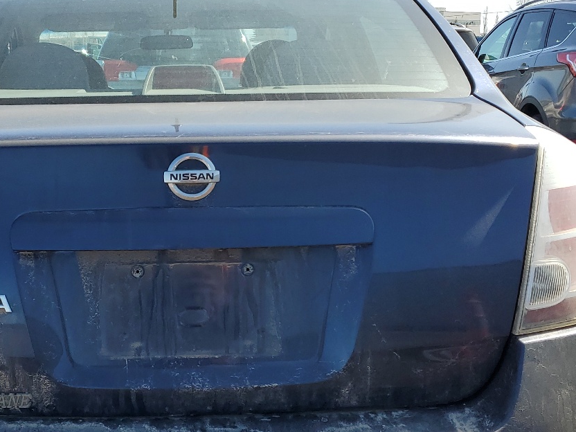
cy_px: 272
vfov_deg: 29.0
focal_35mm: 50
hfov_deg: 37.8
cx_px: 195
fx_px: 832
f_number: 1.5
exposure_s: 1/1667
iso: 50
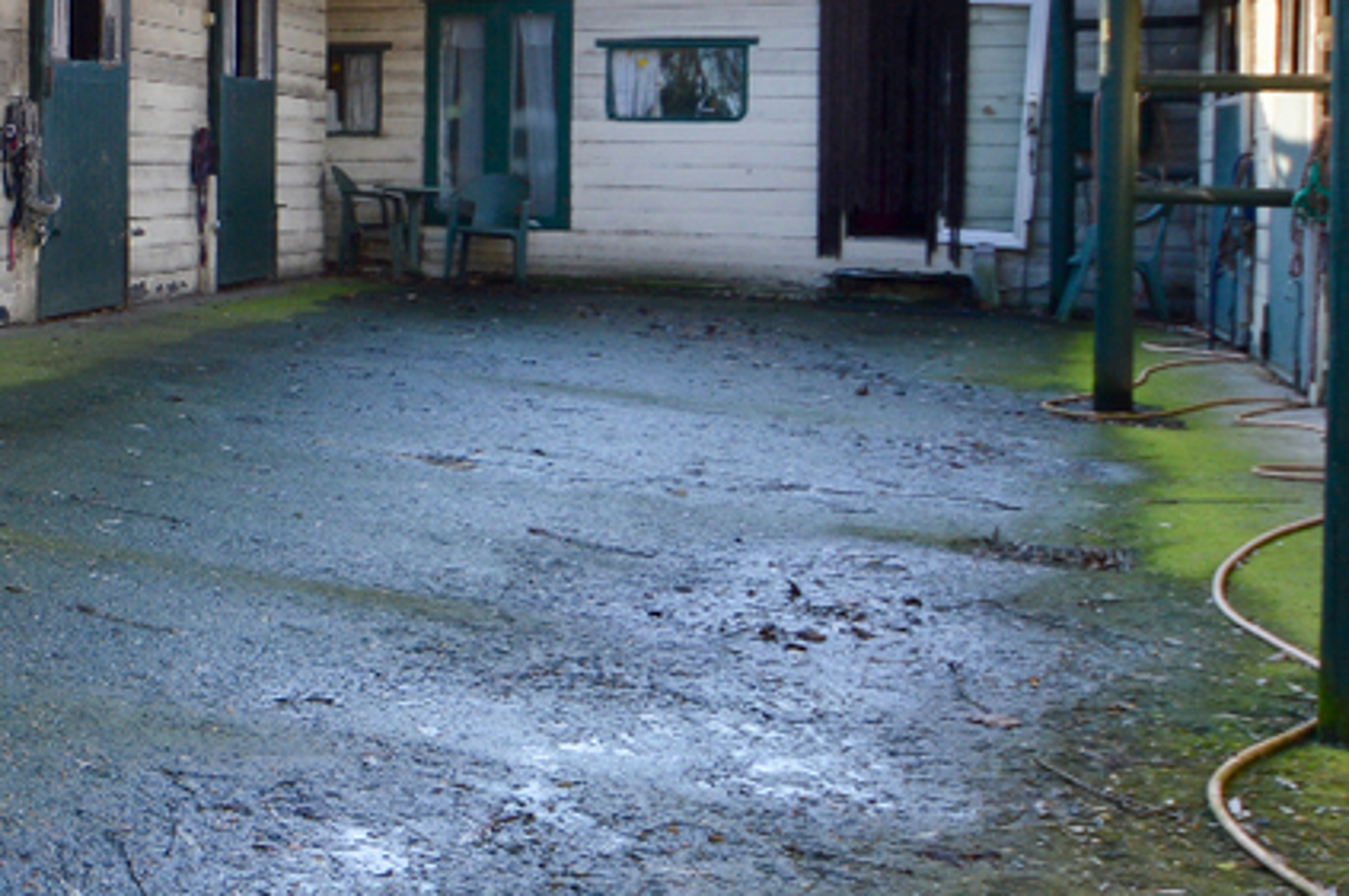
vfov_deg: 27.3
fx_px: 1797
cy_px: 143
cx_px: -426
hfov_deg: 31.3
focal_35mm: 48
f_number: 9
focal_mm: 10
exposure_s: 1/25
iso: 100
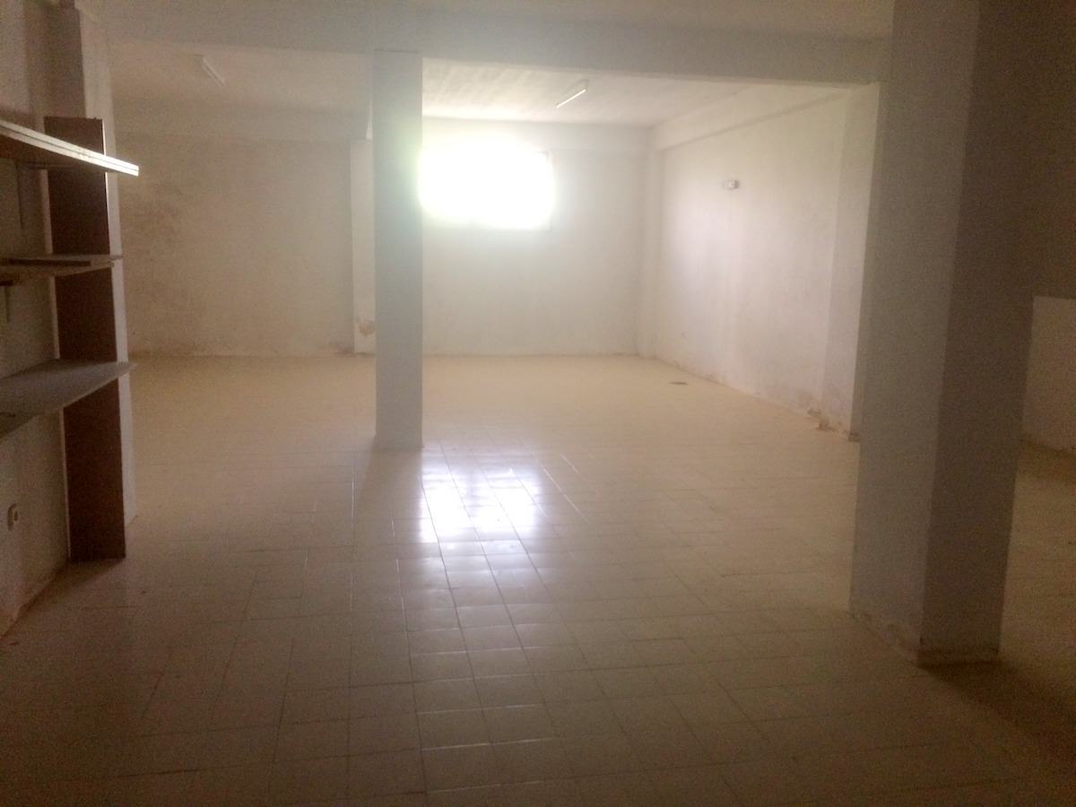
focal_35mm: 29
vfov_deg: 48.2
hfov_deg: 61.7
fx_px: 901
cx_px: 538
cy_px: 404
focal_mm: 4.15
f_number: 2.2
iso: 320
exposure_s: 1/33
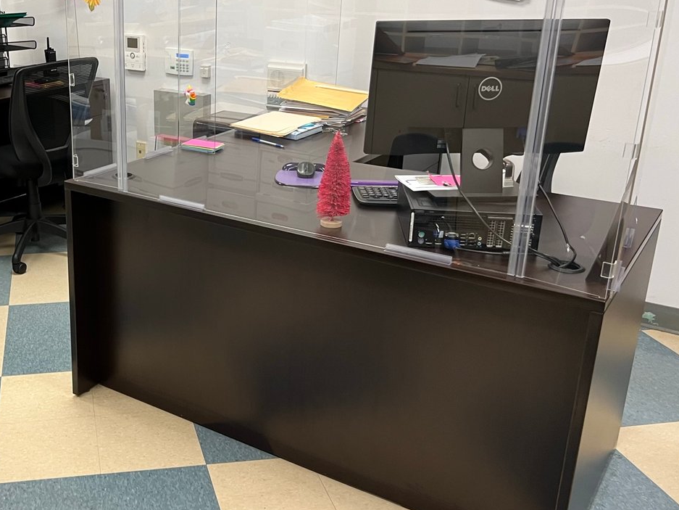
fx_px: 824
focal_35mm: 42
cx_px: 169
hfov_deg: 43.4
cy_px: 222
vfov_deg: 34.3
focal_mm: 5.7
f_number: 1.5
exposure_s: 1/60
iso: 80
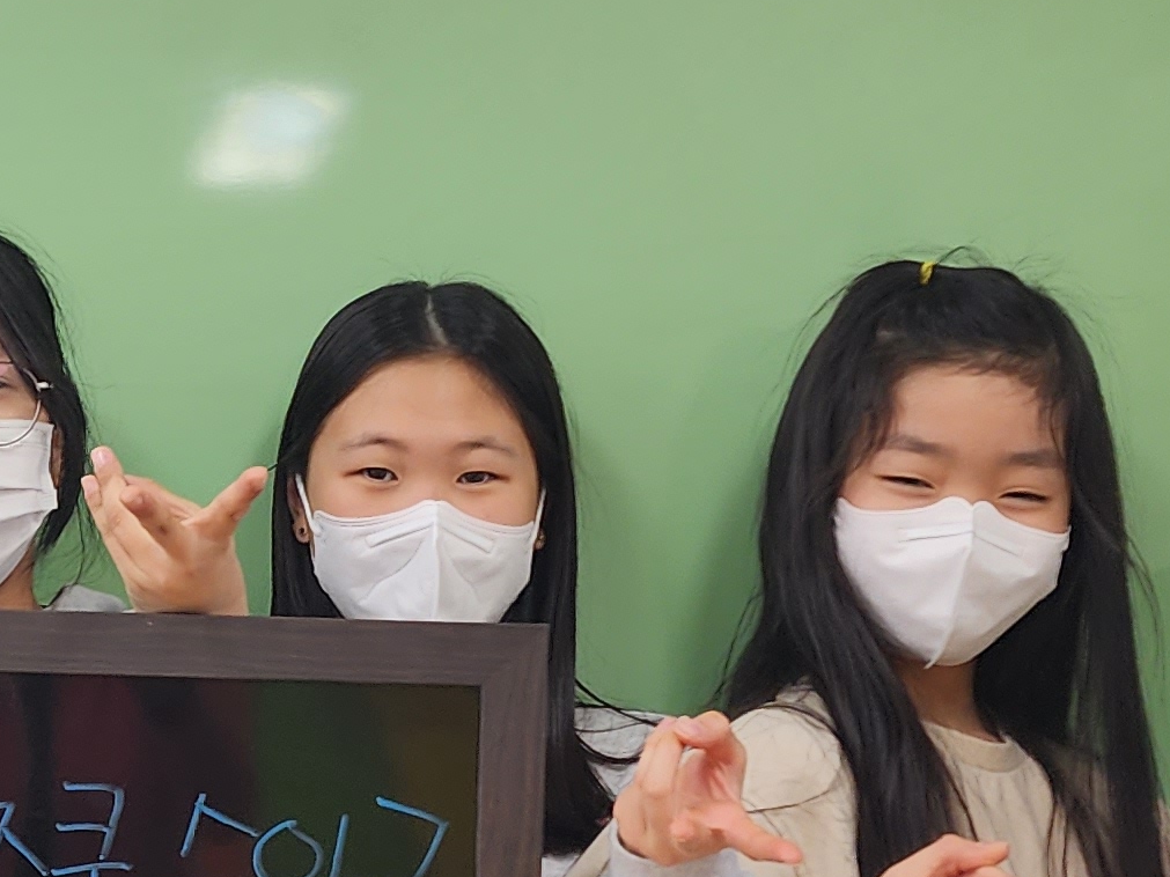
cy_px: 628
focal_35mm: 91
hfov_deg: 20.6
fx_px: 3075
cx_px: -93
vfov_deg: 16.2
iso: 64
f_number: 1.8
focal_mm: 6.4
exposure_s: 1/120
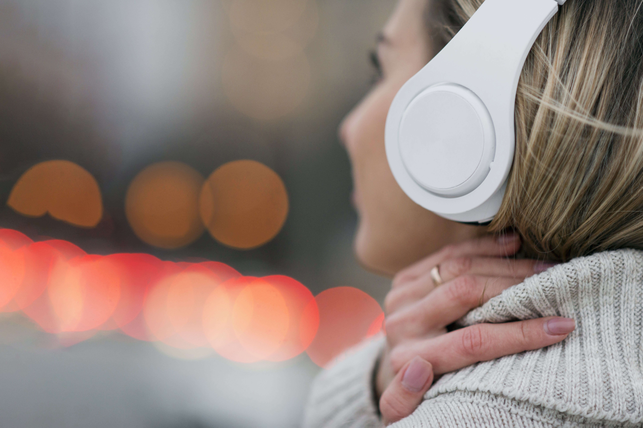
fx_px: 1875
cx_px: 322
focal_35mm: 105
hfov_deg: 19.5
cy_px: 214
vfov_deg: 13.0
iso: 400
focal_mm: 105
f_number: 2.5
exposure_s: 1/100
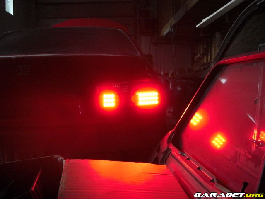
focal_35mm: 38
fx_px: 291
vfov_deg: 37.7
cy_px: 100
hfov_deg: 49.0
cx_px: 132
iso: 800
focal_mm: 7.9
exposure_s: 1/100
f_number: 2.8
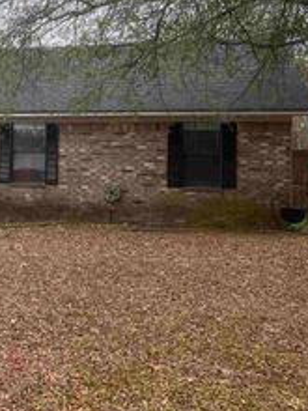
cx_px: -41
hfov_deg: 23.1
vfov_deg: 32.5
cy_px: 154
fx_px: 700
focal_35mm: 59
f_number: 1.5
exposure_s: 1/331
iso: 50
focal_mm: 5.7
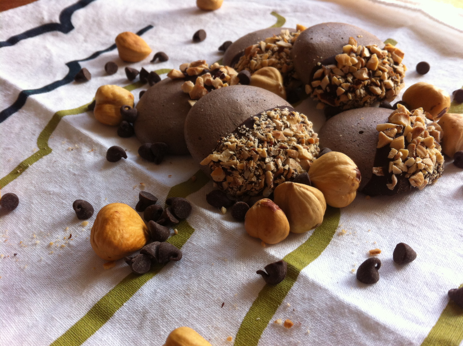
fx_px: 467
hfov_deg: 52.7
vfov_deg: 40.6
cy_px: 173
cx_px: 232
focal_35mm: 35
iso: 80
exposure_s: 1/40
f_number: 2.8
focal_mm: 3.85
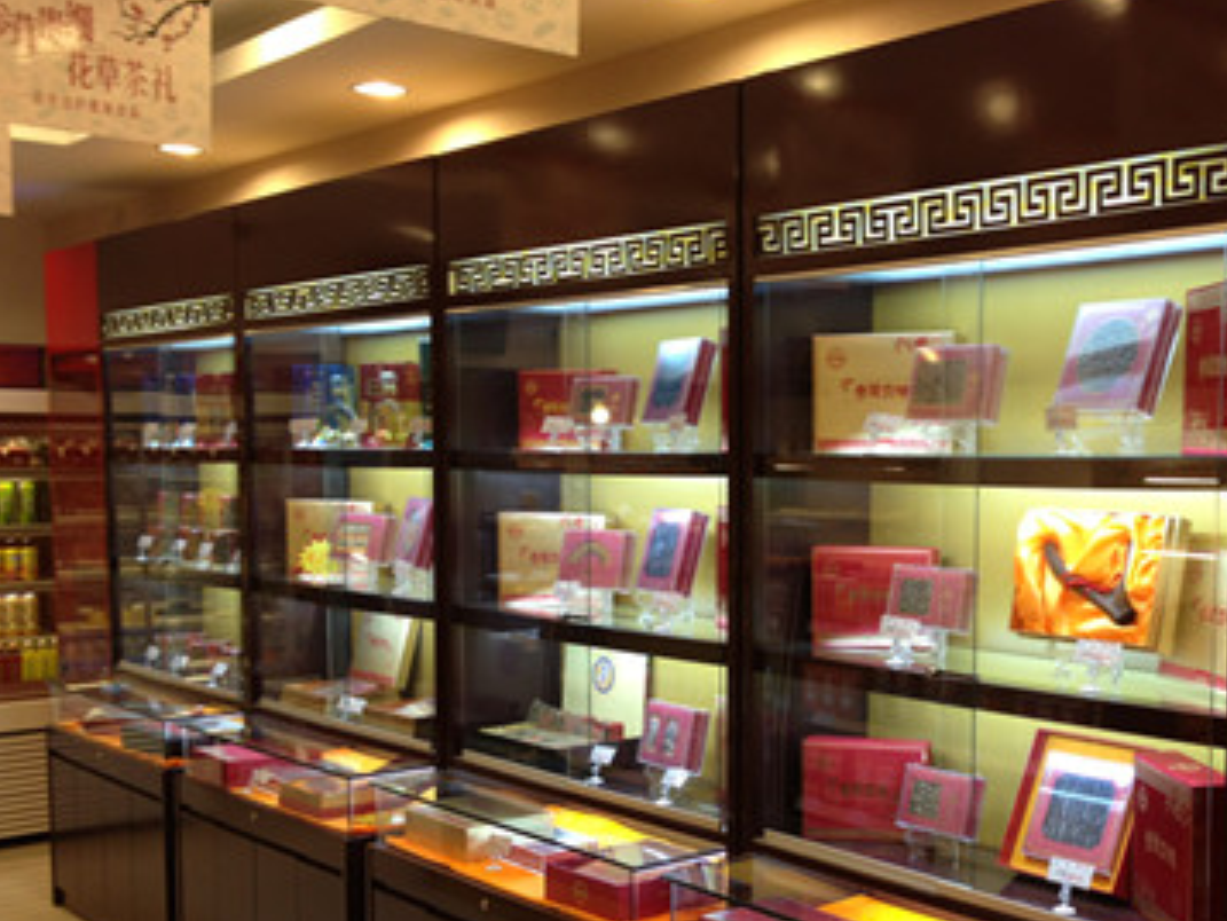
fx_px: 1737
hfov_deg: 38.3
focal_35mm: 49
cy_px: 596
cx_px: 842
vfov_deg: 29.5
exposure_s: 1/24
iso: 50
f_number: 2.4
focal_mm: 4.28
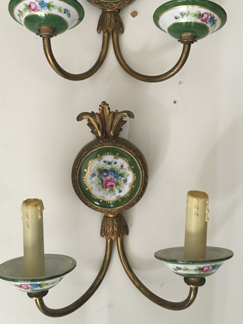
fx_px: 393
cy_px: 106
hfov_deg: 34.3
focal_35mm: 42
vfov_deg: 44.1
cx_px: 117
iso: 200
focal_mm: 4.15
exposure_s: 1/33
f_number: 2.2
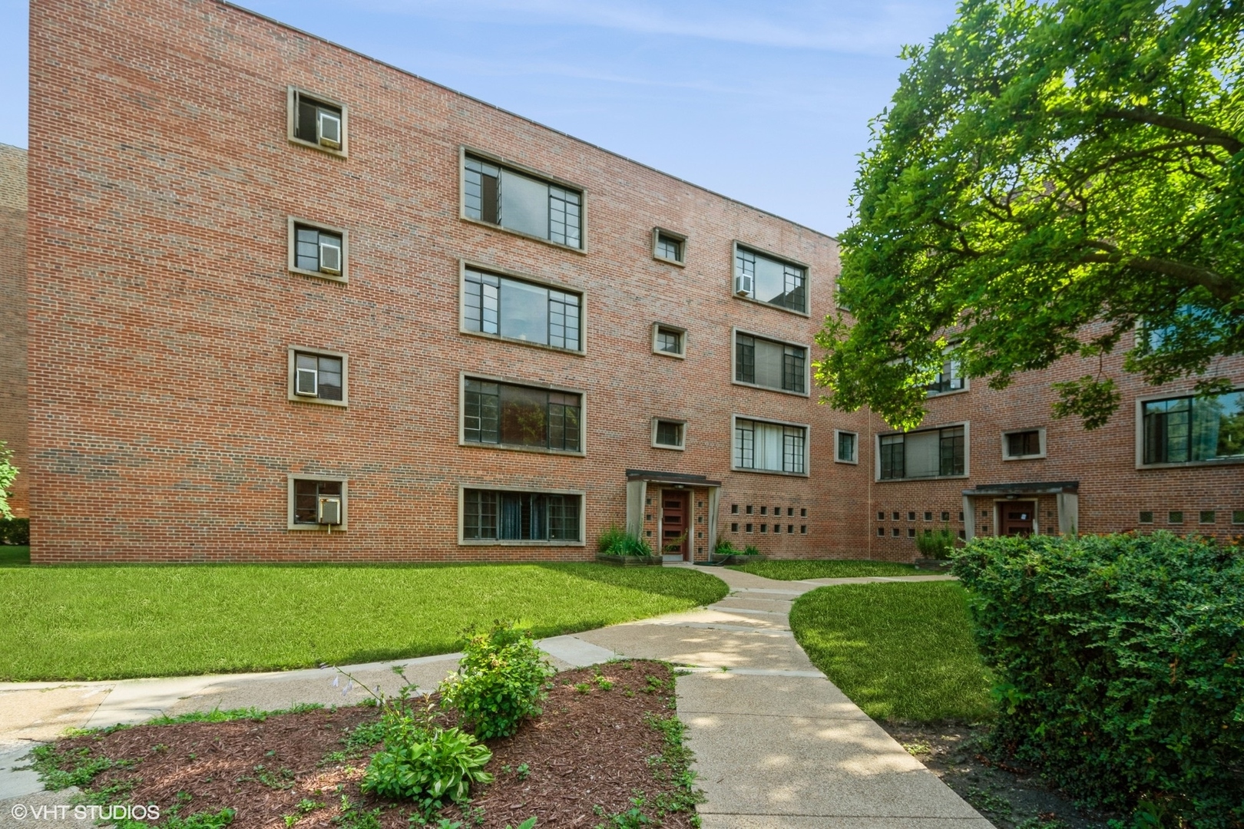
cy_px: 414
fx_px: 518
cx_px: 622
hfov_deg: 100.4
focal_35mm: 15
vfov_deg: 77.3
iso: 100
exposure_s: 1/80
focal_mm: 10
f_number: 8
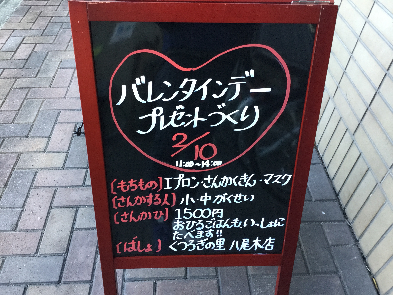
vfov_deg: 45.4
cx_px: 196
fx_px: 352
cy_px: 148
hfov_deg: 58.4
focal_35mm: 31
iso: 50
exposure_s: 1/30
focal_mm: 3.3
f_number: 2.4
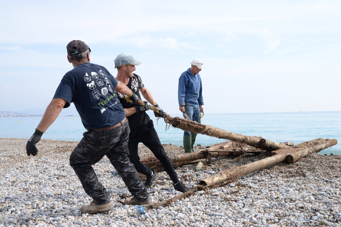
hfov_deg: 48.4
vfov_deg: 33.4
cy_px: 114
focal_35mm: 40
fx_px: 379
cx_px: 170
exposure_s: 1/800
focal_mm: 40
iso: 1600
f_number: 16
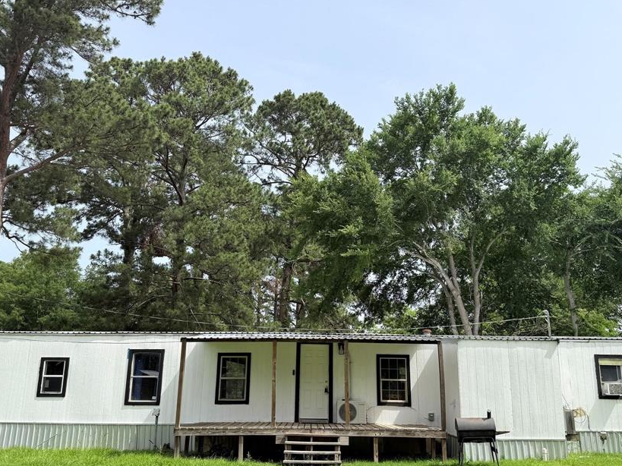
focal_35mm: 30
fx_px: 539
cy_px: 256
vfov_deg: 46.7
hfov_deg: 60.0
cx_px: 318
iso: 80
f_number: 1.78
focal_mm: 6.76
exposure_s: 1/3759
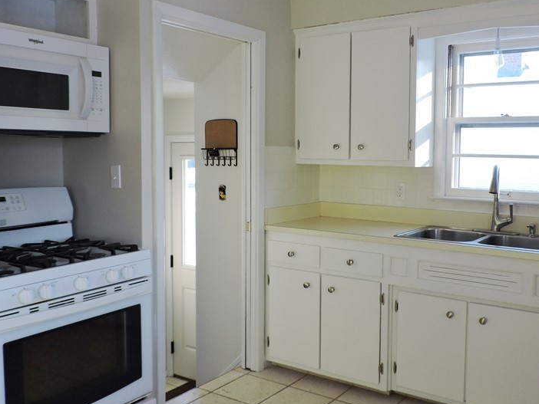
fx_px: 545
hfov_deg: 52.5
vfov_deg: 40.7
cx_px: 304
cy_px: 192
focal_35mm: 35
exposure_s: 1/60
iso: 100
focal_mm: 4.3
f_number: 3
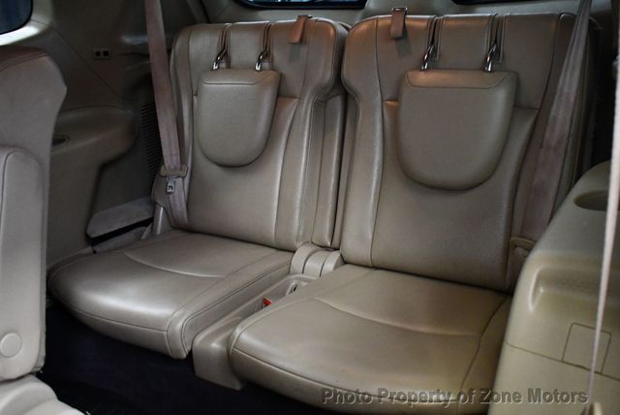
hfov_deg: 53.1
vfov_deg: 36.9
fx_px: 621
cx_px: 310
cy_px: 208
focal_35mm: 36
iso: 3600
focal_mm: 18
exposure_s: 1/60
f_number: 3.5
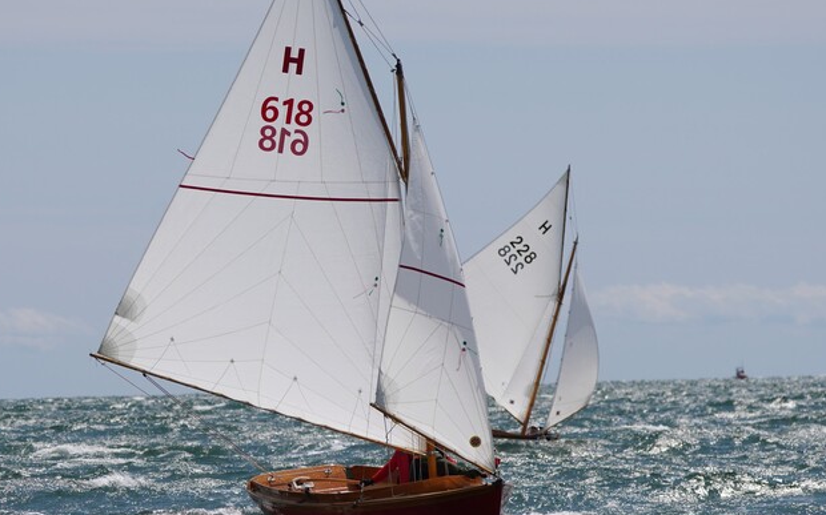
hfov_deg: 5.9
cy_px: 265
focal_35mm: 355
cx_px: 364
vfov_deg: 3.7
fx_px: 7989
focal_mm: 180
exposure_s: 1/1250
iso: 100
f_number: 5.6
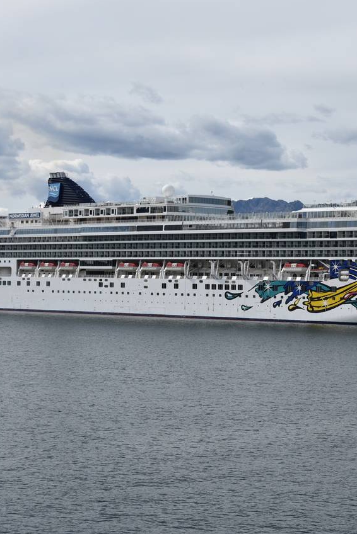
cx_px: 276
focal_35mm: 83
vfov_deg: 24.5
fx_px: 1234
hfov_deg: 16.4
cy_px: 266
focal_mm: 55
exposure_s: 1/320
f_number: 9
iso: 100
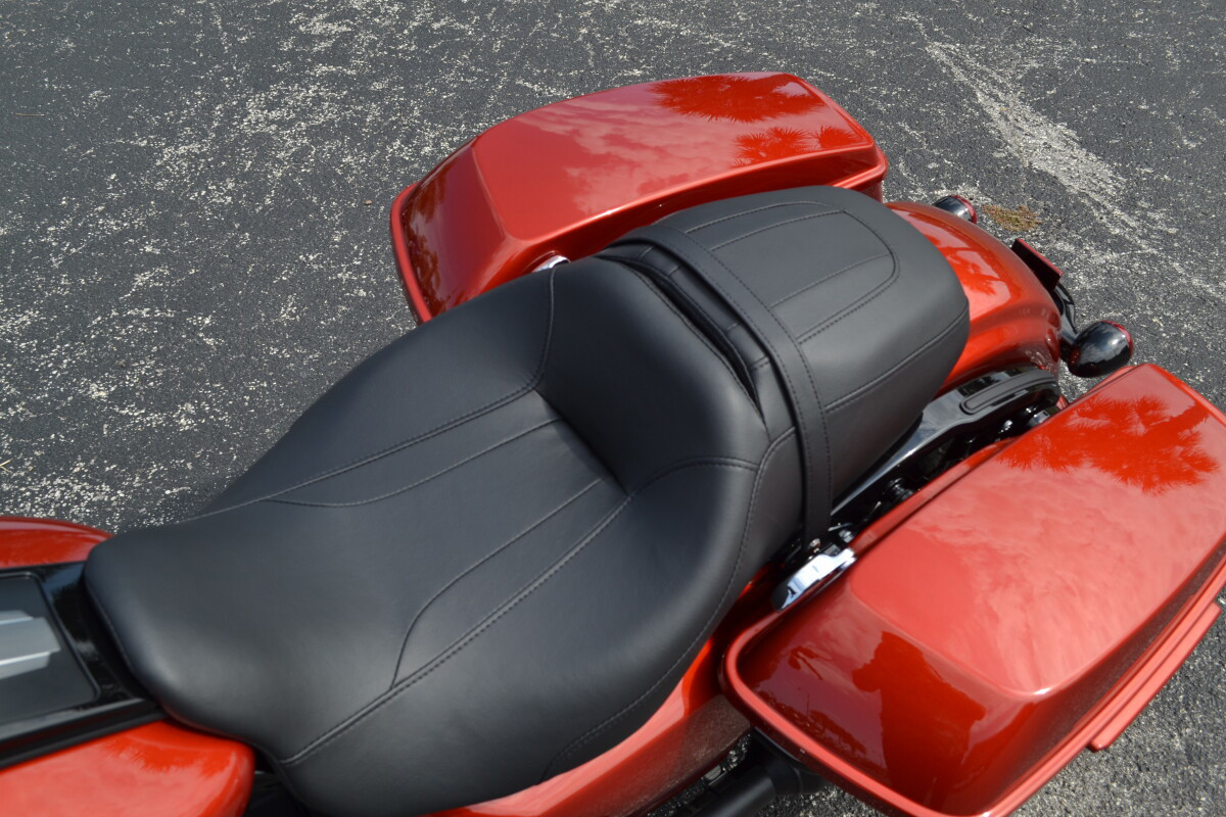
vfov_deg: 40.0
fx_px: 1124
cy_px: 408
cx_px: 613
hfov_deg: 57.2
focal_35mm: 33
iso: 100
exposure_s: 1/200
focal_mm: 22
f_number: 7.1
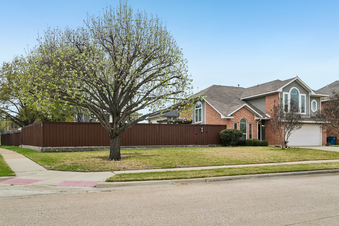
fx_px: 245
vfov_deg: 49.5
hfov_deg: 69.4
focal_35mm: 26
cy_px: 113
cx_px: 170
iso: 400
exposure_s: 1/200
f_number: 8
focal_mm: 26
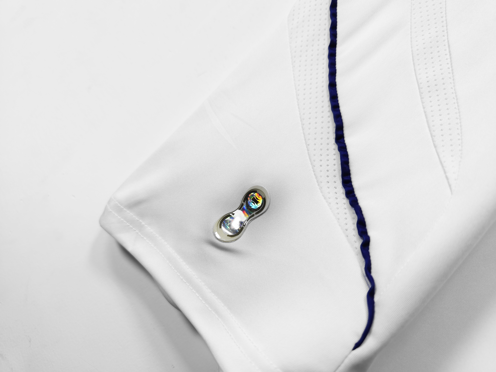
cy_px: 186
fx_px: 330
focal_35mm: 23
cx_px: 248
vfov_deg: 58.9
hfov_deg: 73.9
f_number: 1.75
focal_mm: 8.67
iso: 97
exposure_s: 1/100
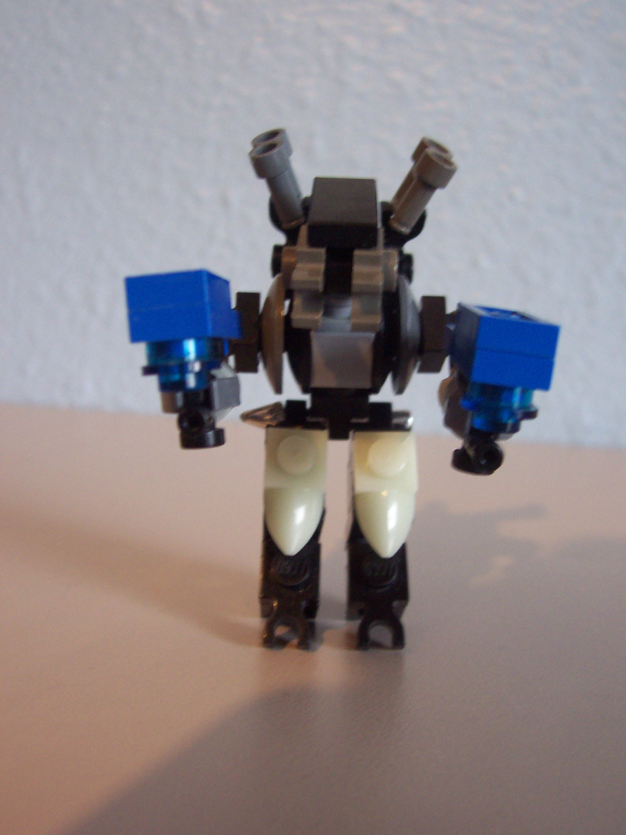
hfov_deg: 38.7
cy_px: 418
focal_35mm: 37
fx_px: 892
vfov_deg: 50.1
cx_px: 313
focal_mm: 5.6
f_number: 2.8
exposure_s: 1/15
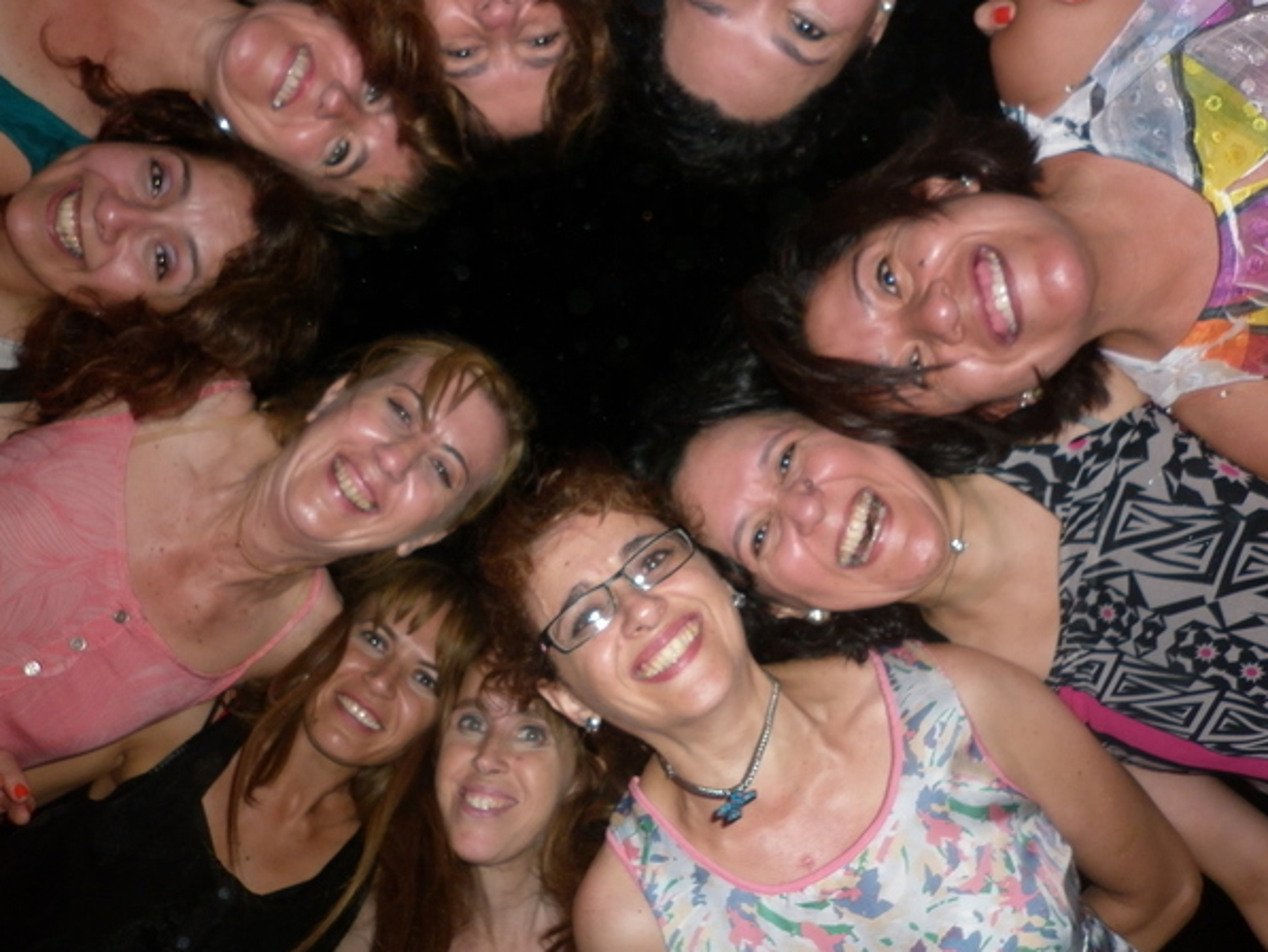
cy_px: 463
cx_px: 605
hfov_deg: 59.9
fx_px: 1099
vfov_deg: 46.8
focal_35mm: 30
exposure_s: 1/30
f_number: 2.8
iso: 100
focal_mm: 5
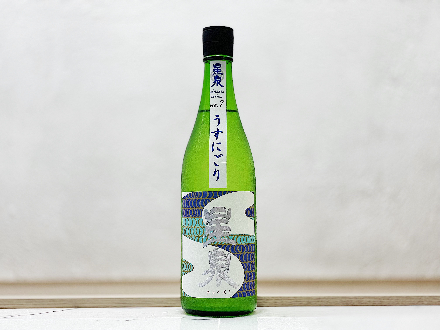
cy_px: 165
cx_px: 220
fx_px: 661
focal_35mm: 52
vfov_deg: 28.0
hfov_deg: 36.8
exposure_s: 1/100
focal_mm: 6
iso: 50
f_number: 2
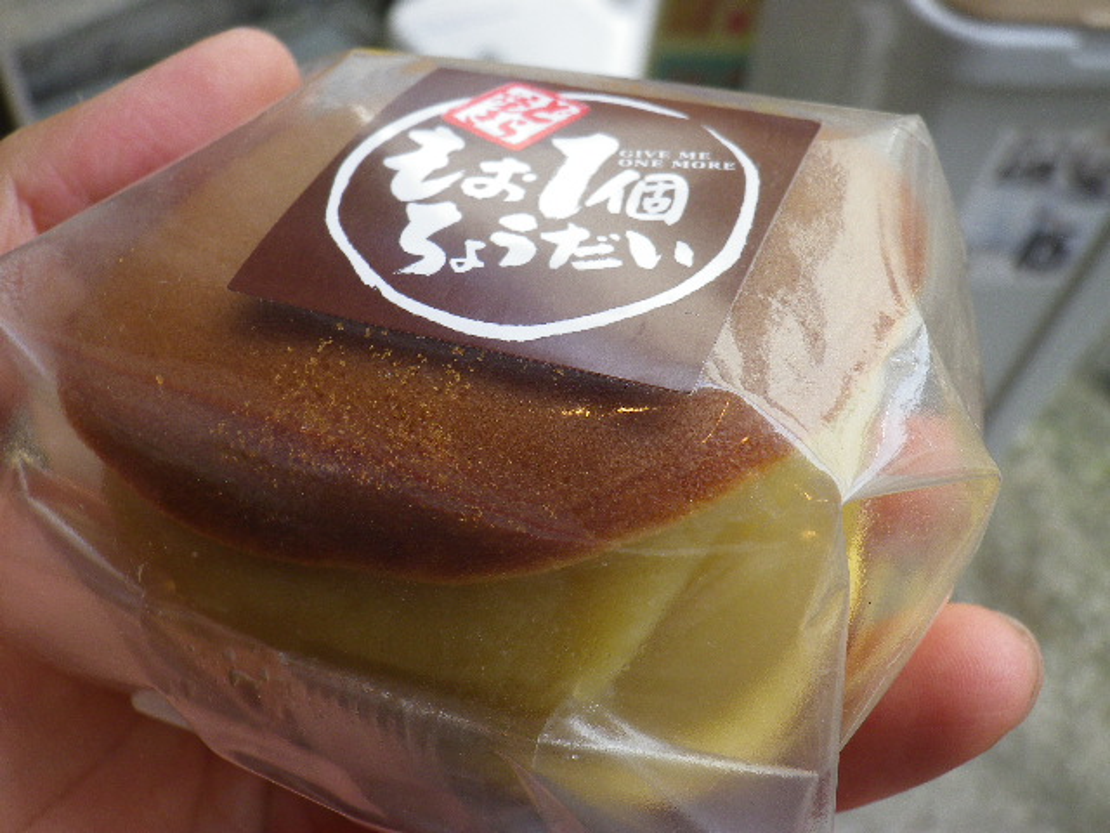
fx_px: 1315
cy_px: 416
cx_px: 555
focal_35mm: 41
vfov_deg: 35.1
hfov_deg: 45.8
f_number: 3.9
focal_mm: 7.3
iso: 80
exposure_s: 1/80
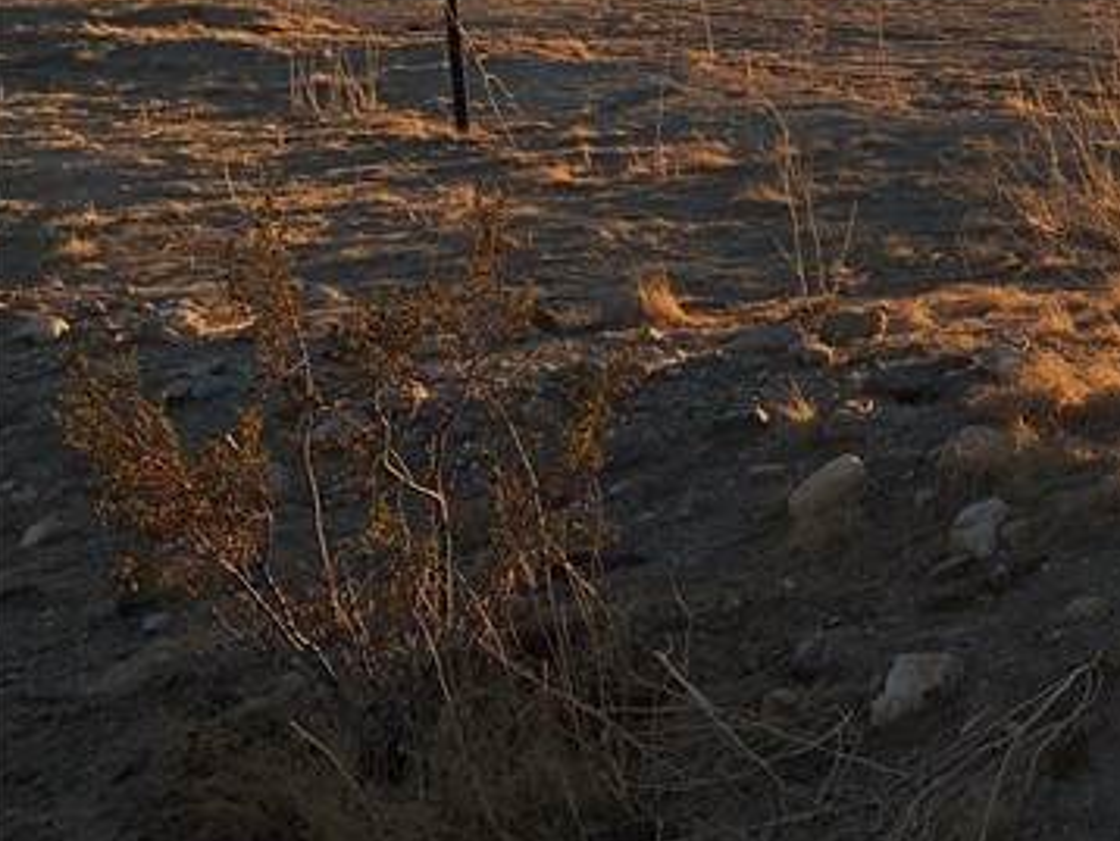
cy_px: 0
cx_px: 1589
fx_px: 2590
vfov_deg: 18.0
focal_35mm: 80
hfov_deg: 21.3
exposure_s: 1/1297
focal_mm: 3.99
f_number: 1.8
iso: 20
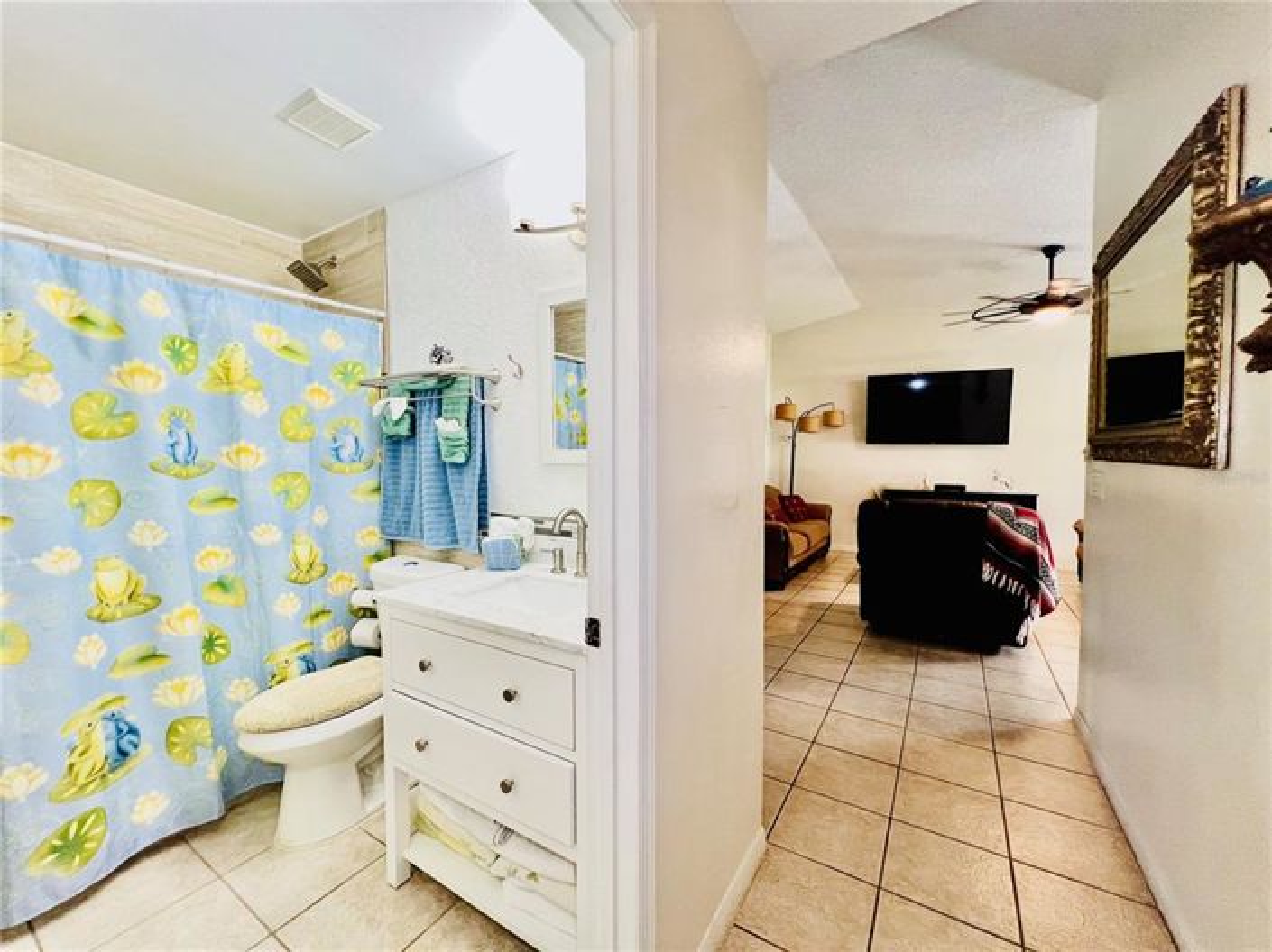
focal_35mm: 13
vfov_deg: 89.9
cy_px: 476
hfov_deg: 106.2
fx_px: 477
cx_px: 636
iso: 160
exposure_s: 1/120
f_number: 1.8
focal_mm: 1.57
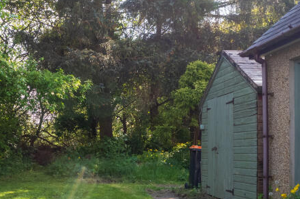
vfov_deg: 26.2
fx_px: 425
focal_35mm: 51
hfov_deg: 37.4
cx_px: 56
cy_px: 146
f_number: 2.8
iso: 120
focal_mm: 8.38
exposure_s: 1/40
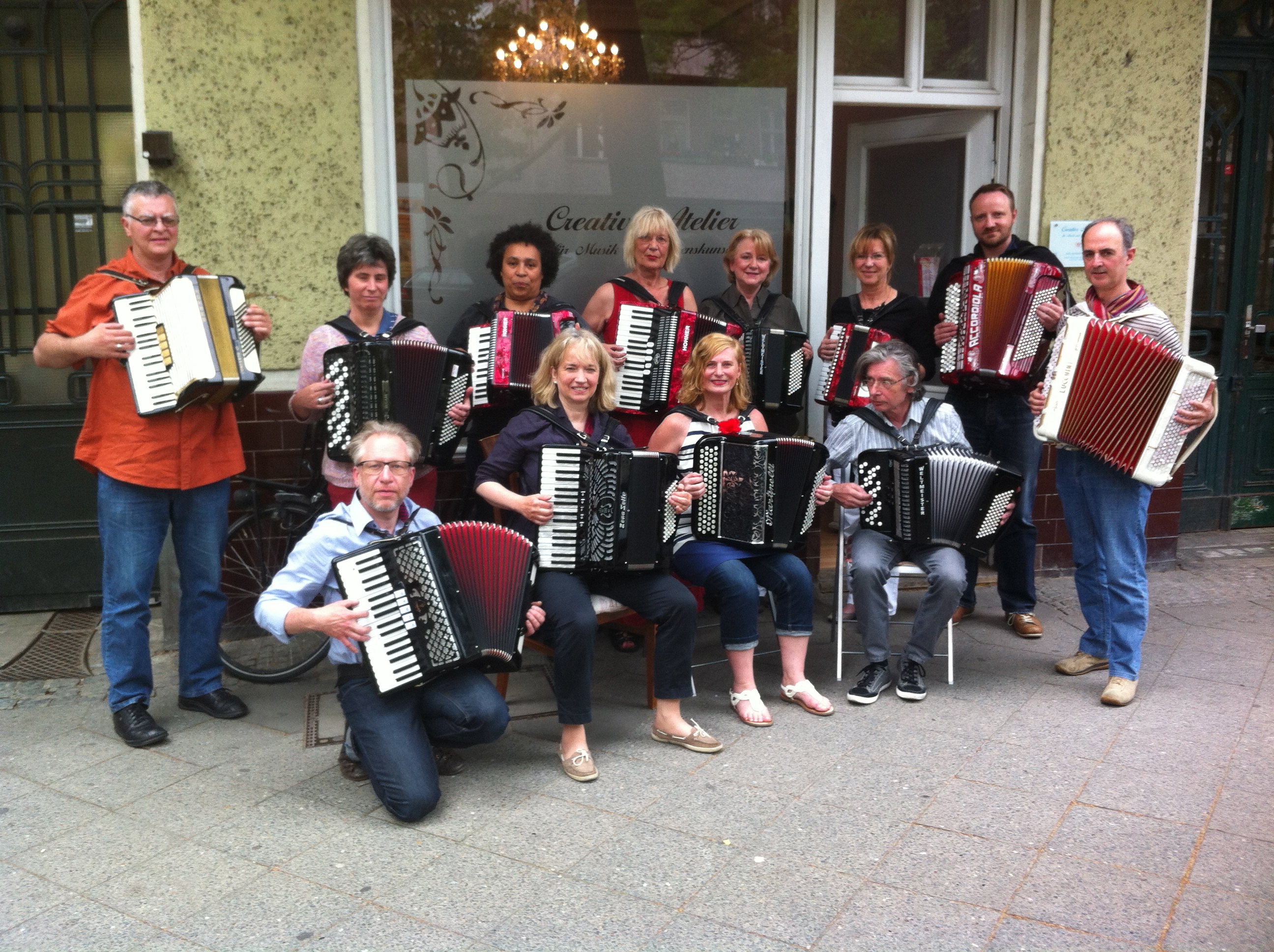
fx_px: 1286
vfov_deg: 40.6
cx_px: 637
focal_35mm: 35
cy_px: 476
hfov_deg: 52.7
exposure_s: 1/140
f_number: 2.8
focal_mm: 3.85
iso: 80
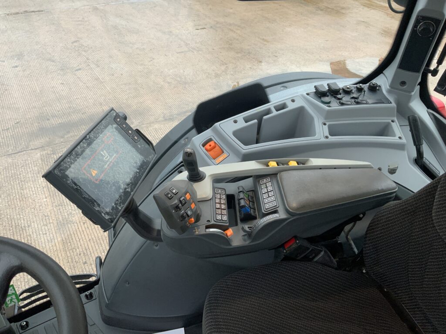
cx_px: 223
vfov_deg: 48.2
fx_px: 374
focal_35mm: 29
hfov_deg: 61.7
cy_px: 167
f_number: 1.8
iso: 64
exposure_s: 1/97
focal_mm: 3
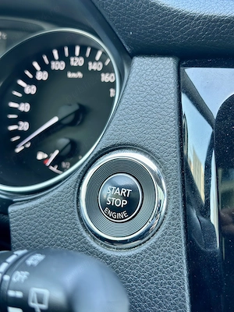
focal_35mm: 48
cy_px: 156
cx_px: 117
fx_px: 433
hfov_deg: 30.3
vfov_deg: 39.7
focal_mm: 6.86
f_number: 1.78
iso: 100
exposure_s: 1/83
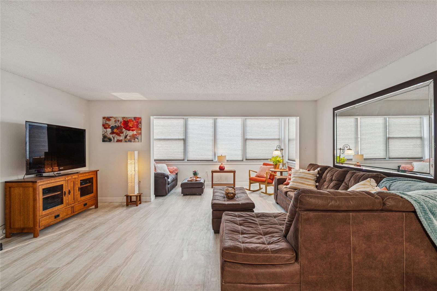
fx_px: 182
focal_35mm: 15
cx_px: 218
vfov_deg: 77.3
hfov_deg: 100.4
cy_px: 146
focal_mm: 10
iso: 100
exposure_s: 1/1.67
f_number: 8
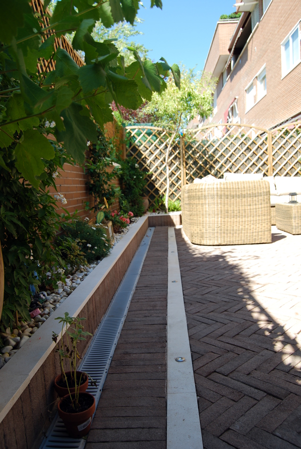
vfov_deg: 67.3
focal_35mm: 27
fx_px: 338
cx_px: 150
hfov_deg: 48.0
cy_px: 224
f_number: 5.6
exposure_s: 1/125
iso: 100
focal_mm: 18
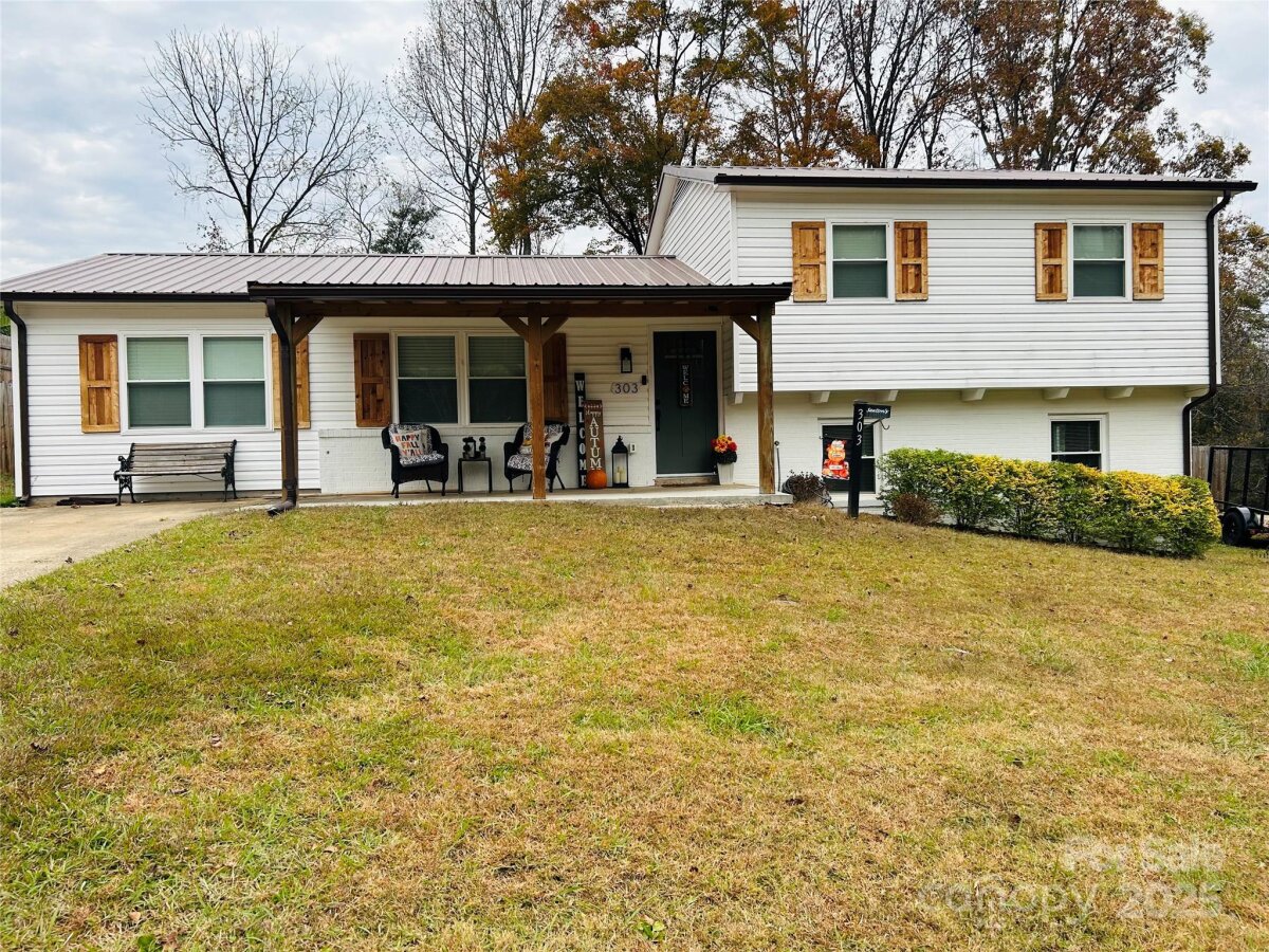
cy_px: 476
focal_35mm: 26
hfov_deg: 67.3
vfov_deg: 53.1
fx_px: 953
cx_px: 634
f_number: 1.5
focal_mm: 5.7
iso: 50
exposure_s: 1/361
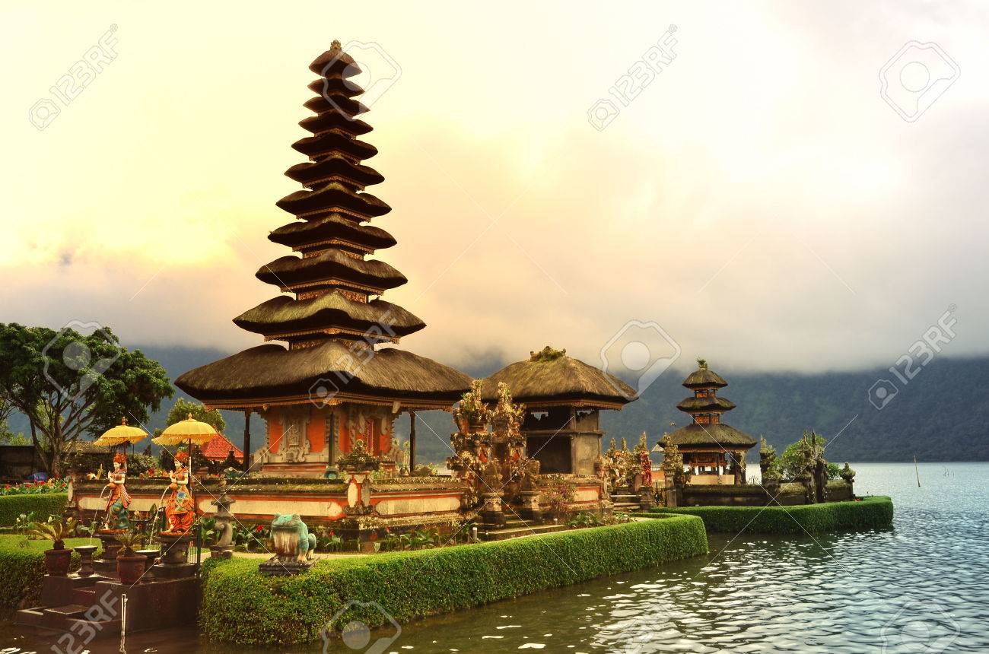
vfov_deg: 39.8
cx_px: 494
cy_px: 327
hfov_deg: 57.3
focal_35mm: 33
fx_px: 904
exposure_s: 1/100
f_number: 9
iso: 100
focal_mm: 22
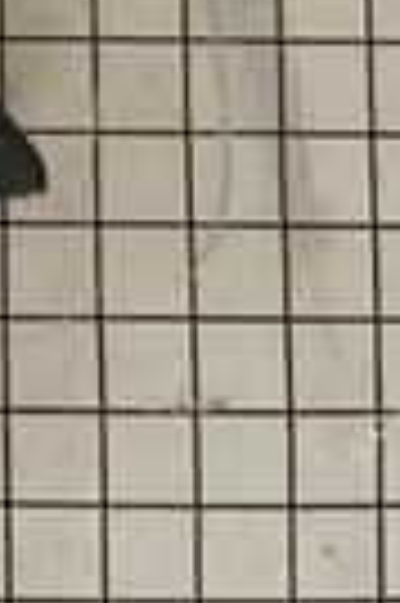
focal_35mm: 93
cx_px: -656
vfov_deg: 21.7
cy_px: 126
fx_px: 1554
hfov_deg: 11.3
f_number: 1.6
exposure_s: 1/60
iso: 250
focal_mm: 5.1
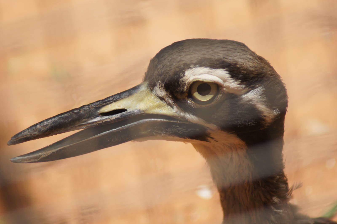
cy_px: 112
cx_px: 168
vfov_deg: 3.1
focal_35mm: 450
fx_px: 4210
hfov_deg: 4.6
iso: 200
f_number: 5.6
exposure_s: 1/500
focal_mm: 300
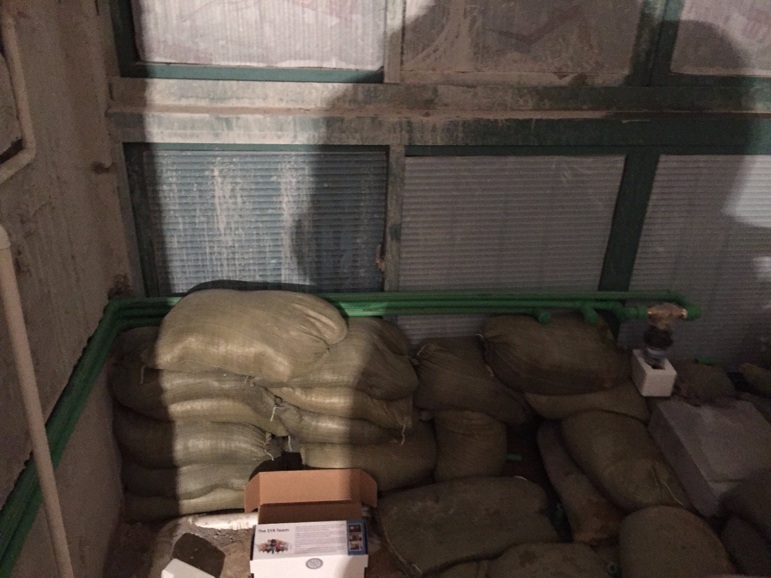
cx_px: 386
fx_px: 646
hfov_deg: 61.7
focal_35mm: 29
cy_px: 289
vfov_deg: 48.2
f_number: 2.2
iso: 400
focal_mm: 4.15
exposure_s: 1/17
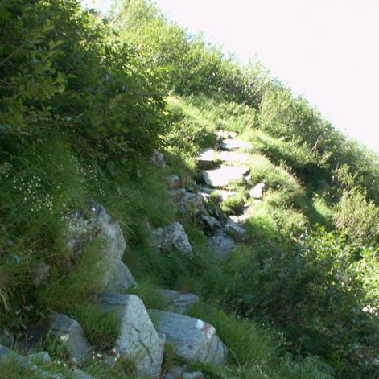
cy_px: 192
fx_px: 520
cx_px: 210
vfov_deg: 40.0
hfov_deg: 40.0
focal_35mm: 42
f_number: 3.5
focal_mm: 5.86
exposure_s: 1/50
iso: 50
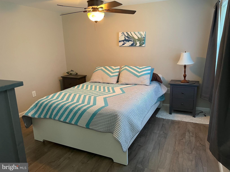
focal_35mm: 26
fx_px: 173
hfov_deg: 67.3
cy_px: 86
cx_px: 115
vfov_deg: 53.1
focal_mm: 4.2
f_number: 1.6
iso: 400
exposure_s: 1/60
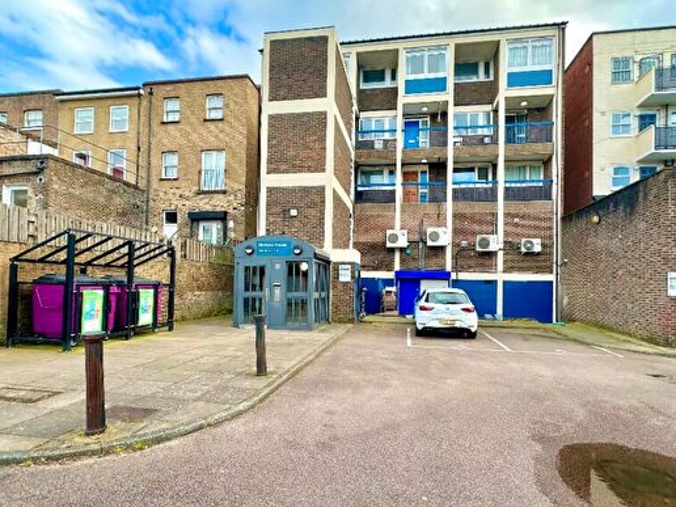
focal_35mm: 19
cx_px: 350
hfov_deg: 84.6
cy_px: 278
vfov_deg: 68.5
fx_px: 371
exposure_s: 1/282
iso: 40
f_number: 2.2
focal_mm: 2.22
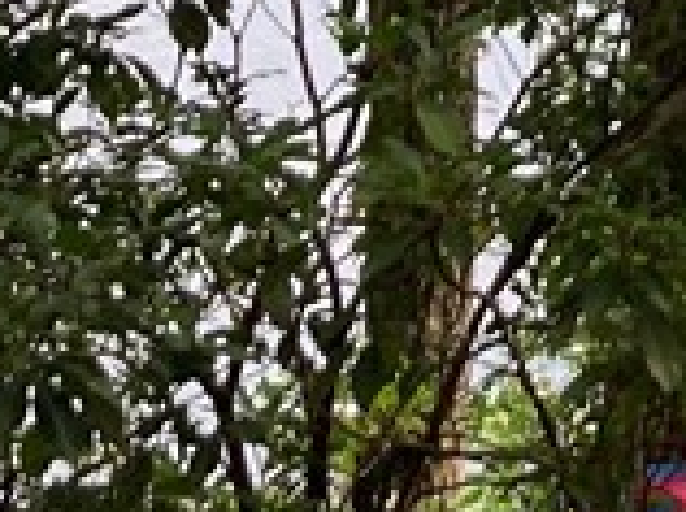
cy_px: -1028
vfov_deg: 7.2
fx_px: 3601
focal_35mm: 182
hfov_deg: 9.8
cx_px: 1550
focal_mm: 3.99
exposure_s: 1/193
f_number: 1.8
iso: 20
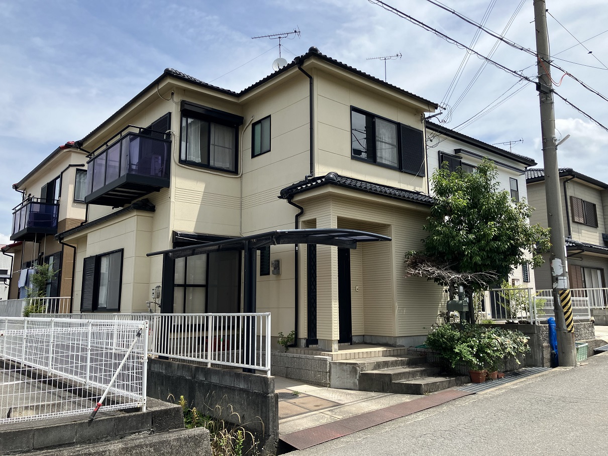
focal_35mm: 28
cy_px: 228
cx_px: 304
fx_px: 492
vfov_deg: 49.8
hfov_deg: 63.4
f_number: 1.8
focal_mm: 3.99
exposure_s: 1/2208
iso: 32
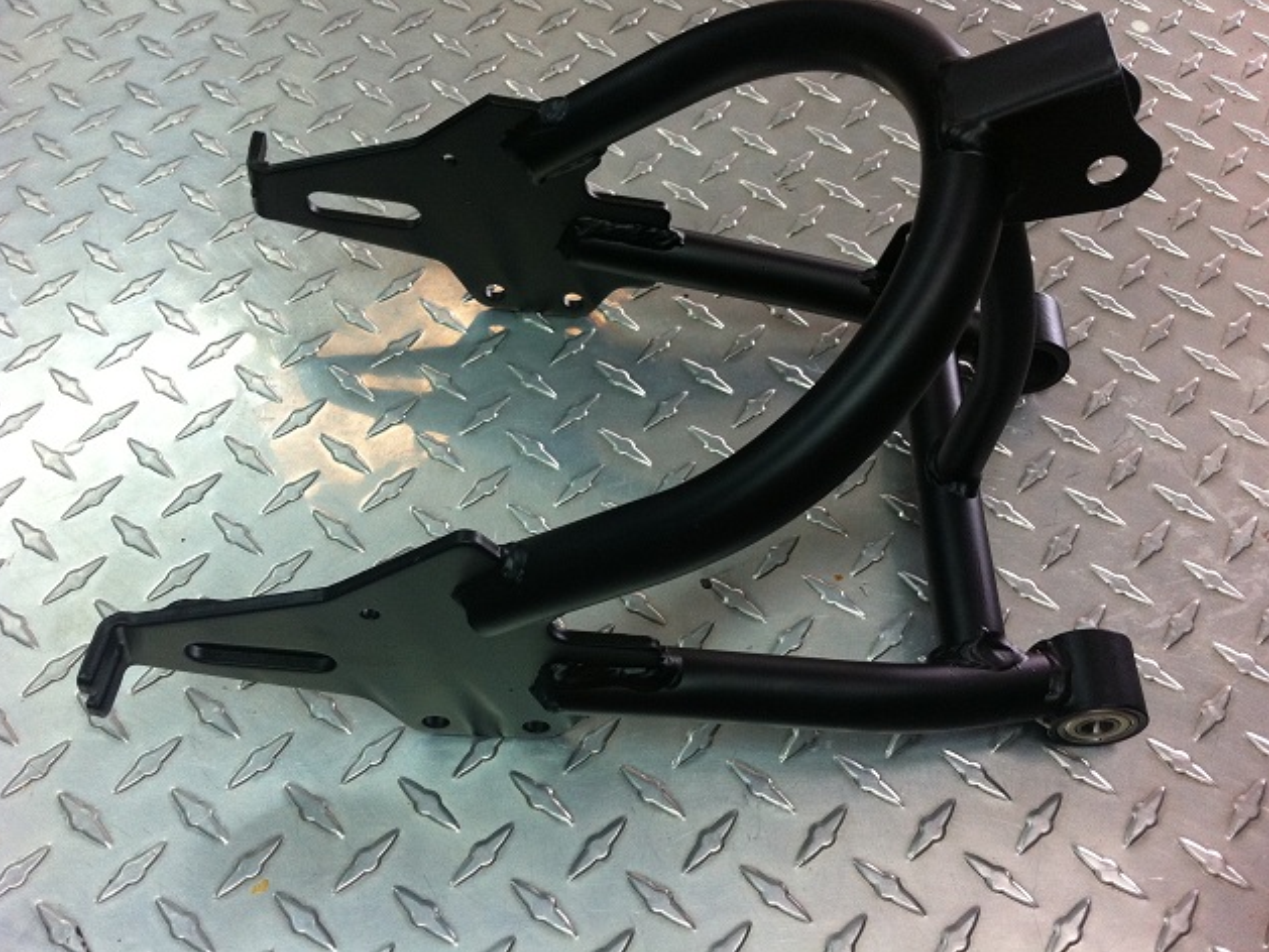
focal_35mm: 36
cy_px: 472
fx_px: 1320
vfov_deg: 39.7
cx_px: 631
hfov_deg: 51.3
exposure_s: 1/15
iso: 125
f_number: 2.8
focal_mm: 3.85
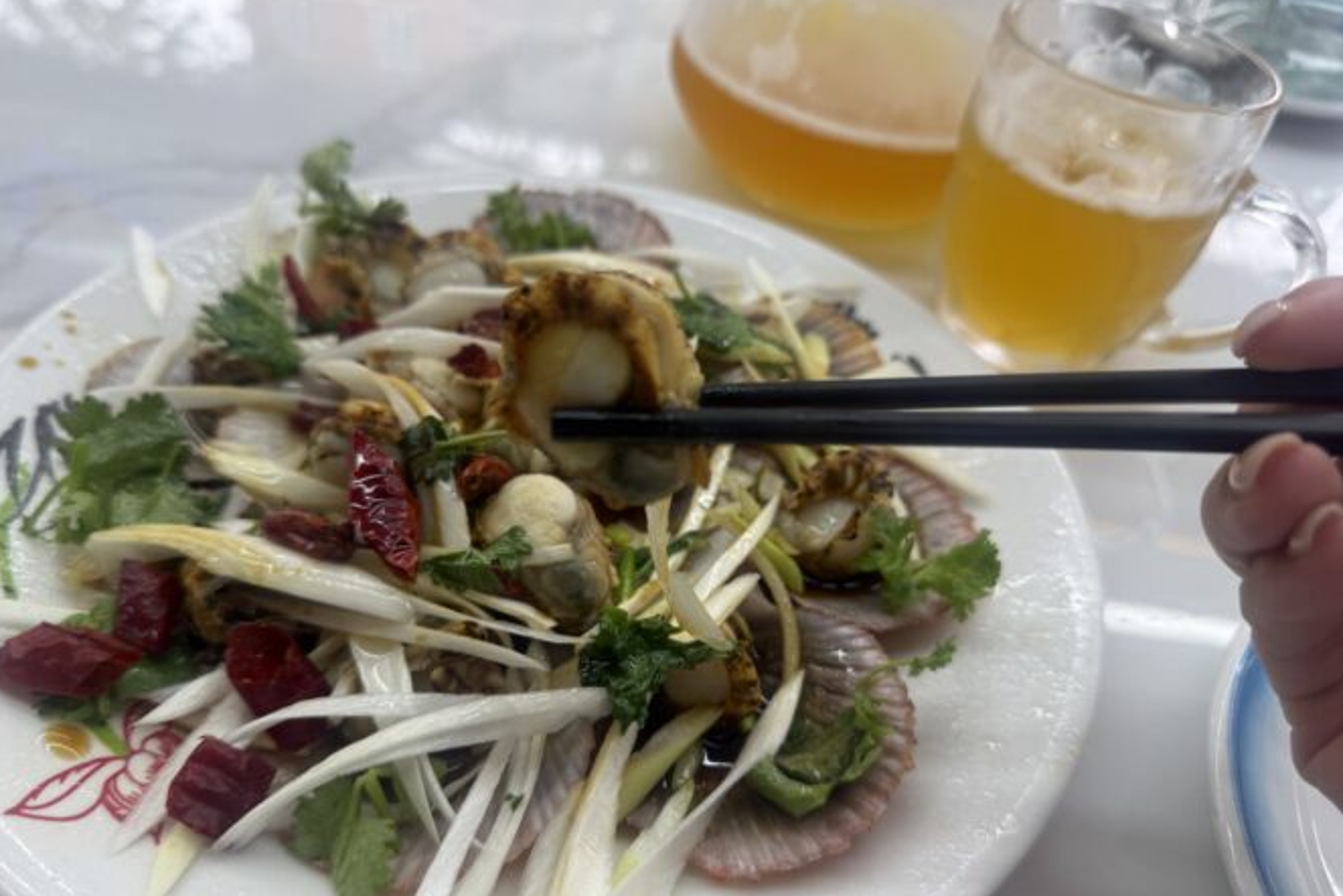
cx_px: 646
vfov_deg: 49.5
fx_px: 970
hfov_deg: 69.4
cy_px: 482
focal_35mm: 26
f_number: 1.78
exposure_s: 1/344
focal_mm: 6.76
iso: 80
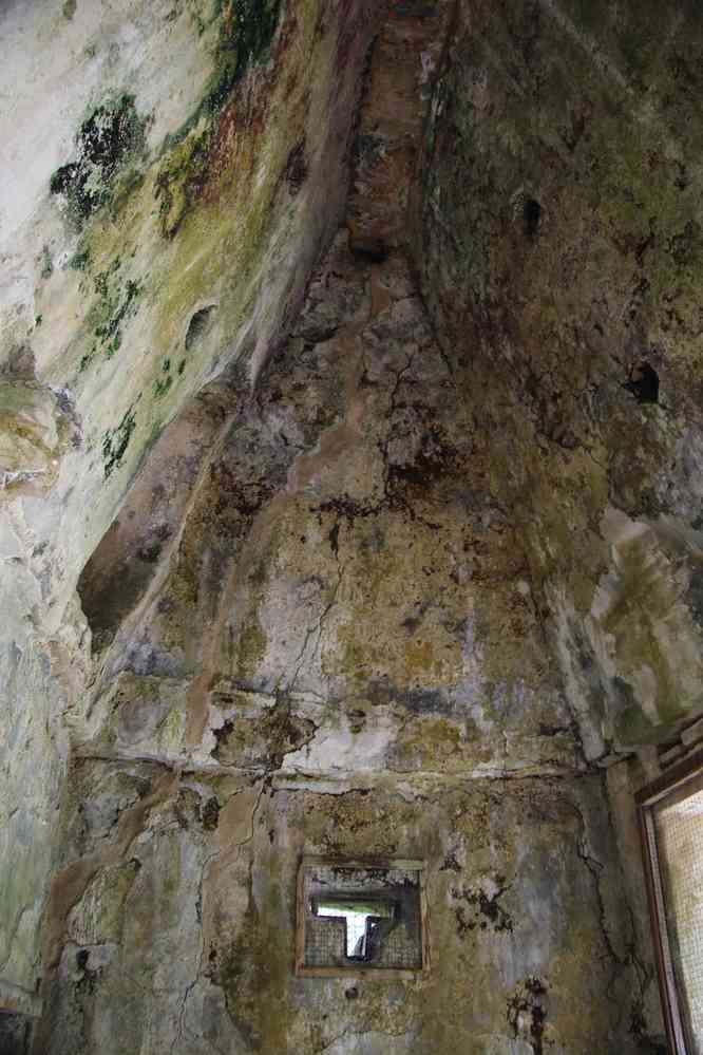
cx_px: 352
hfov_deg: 42.3
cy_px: 528
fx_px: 908
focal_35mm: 31
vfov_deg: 60.3
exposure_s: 1/25
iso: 1600
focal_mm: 20.6
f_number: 3.5
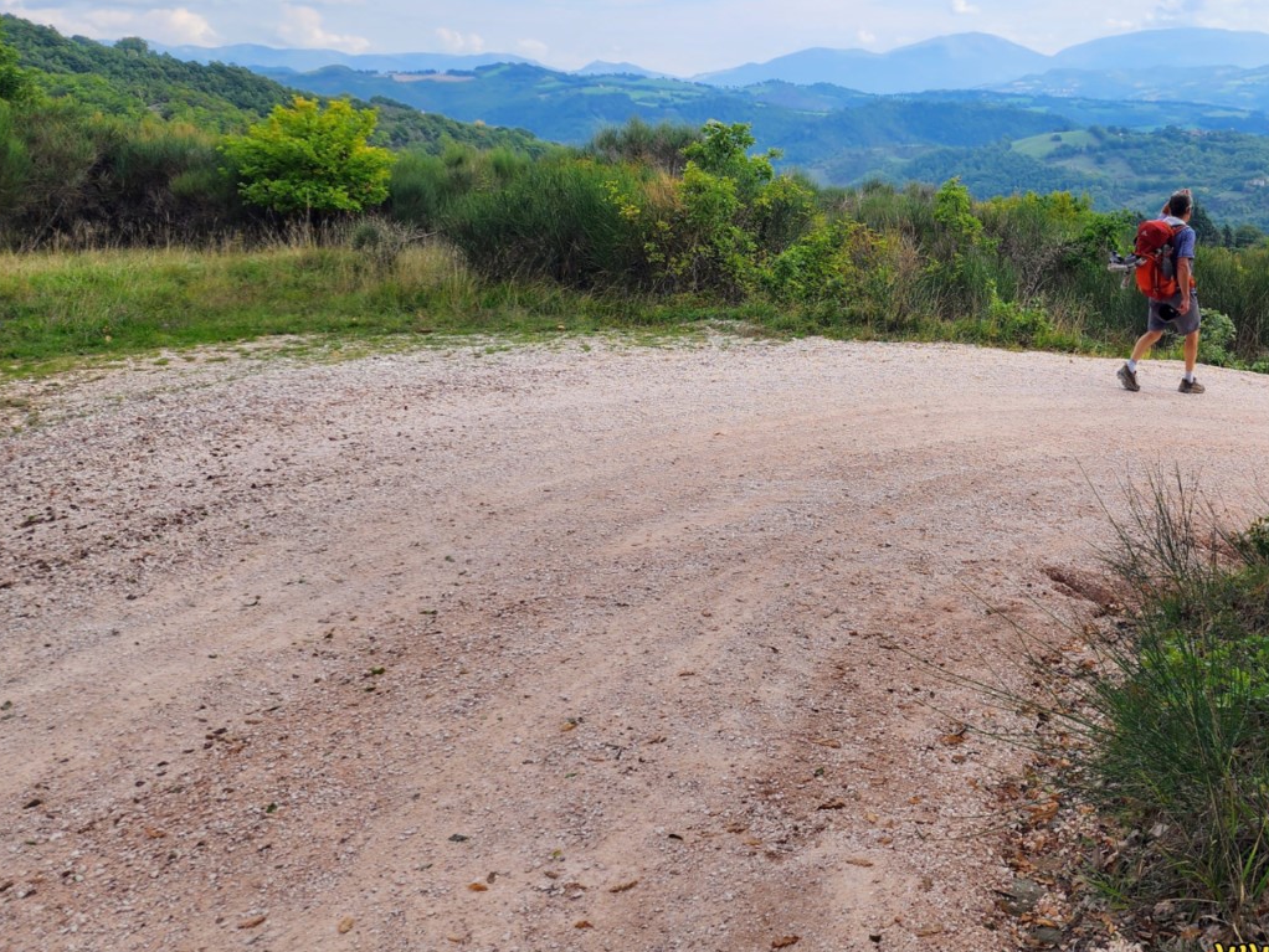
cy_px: 247
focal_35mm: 36
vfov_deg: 38.7
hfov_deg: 49.4
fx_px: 1320
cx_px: 942
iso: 12
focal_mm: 6.4
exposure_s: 1/799
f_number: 1.8
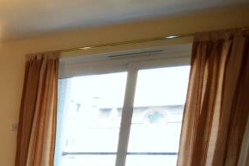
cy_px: 230
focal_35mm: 53
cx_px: -176
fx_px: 366
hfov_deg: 23.6
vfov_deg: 22.2
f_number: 5
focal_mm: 10
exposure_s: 1/100
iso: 800
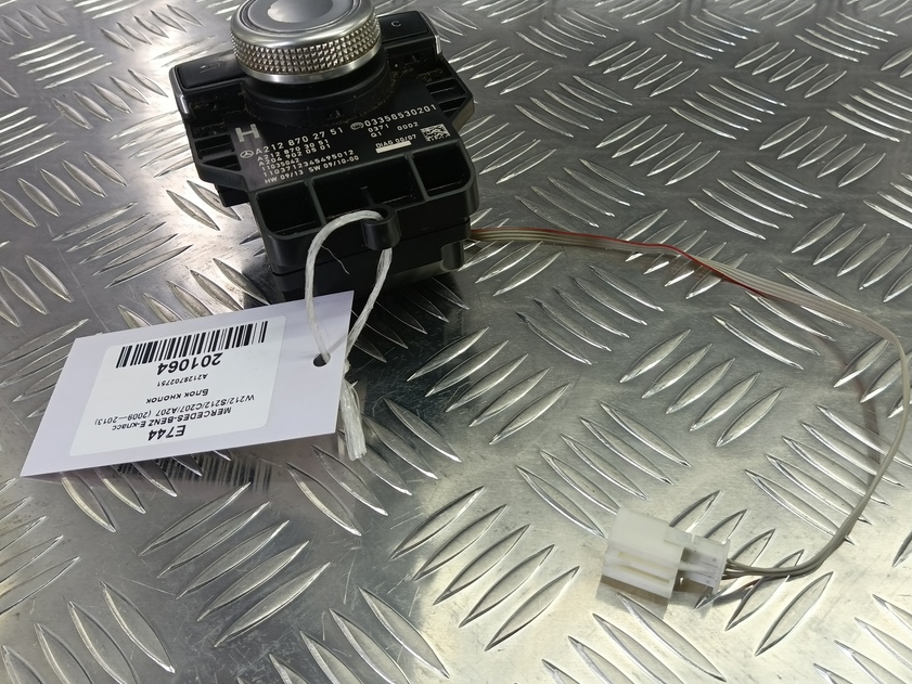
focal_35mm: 28
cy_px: 299
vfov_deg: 49.6
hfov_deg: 63.3
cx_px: 497
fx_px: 738
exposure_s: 1/50
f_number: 1.6
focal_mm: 4.11
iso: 89
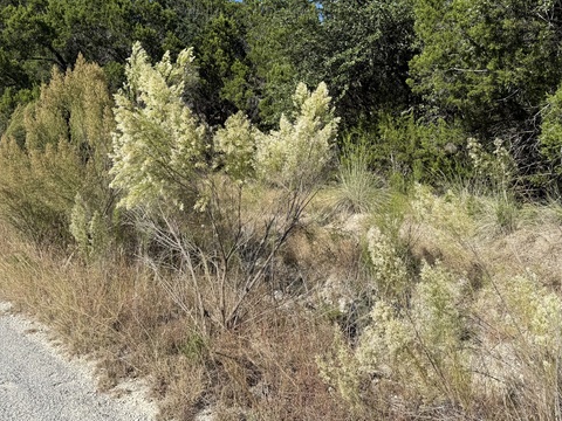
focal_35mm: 32
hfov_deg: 56.8
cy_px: 161
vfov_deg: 43.9
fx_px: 520
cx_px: 299
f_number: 1.78
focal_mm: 6.76
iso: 80
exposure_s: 1/3584
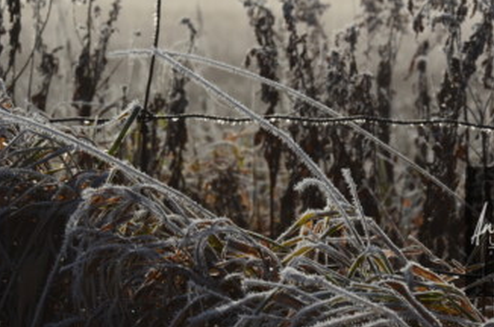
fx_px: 3311
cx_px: 220
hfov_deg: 8.5
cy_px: 122
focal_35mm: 242
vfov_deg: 5.7
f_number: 11
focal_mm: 105
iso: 140
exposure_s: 1/125
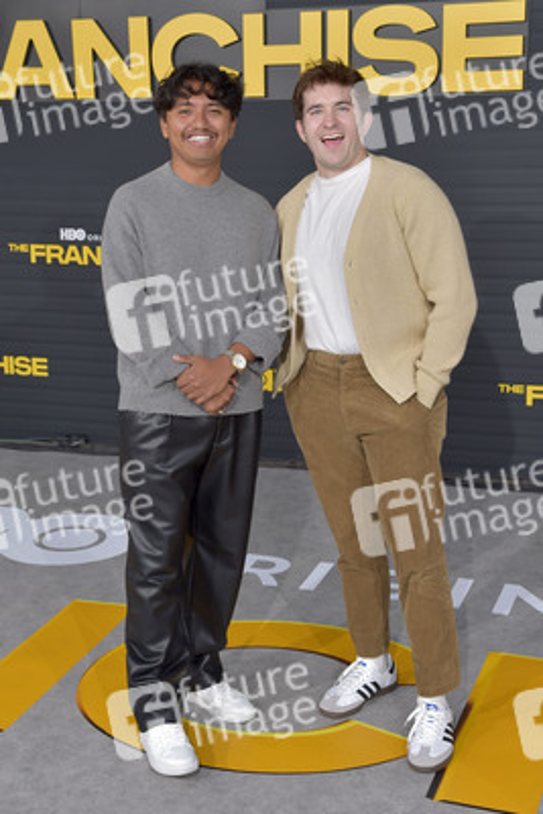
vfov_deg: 41.1
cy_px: 407
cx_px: 272
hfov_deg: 28.1
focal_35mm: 48
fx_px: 1085
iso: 320
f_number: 6.3
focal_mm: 48
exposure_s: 1/250
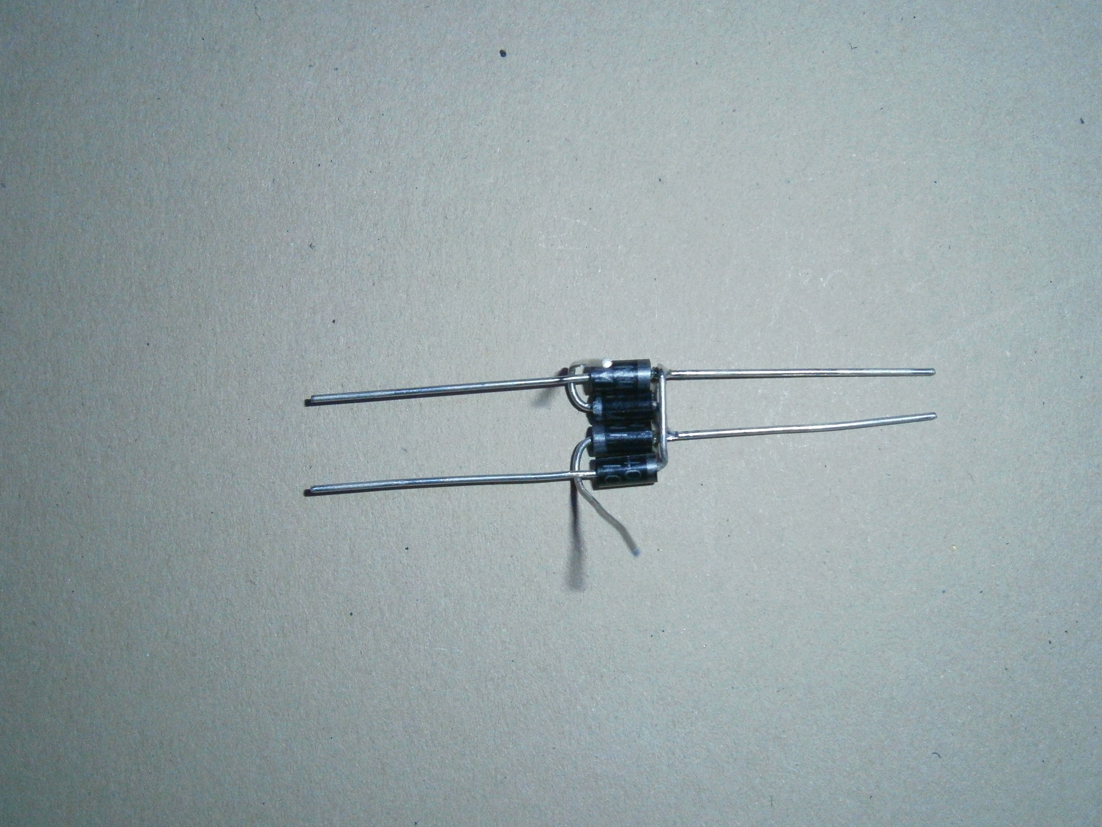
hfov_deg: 35.5
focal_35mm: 54
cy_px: 439
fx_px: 1719
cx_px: 562
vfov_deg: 27.0
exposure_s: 1/250
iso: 400
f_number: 3.4
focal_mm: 8.3
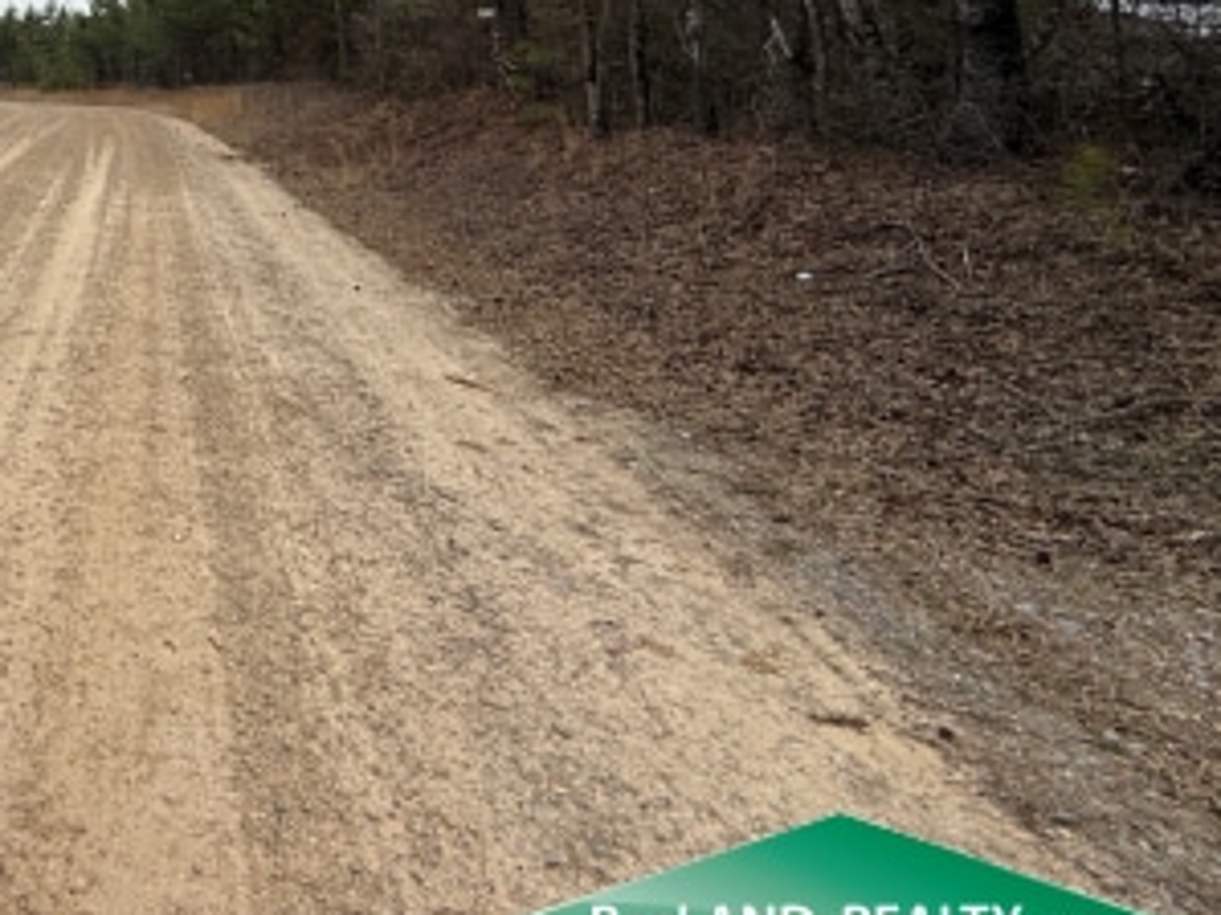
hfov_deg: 47.2
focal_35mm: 30
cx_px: -61
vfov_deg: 42.6
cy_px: 82
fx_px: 1058
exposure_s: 1/888
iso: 50
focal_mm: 2.22
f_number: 2.2
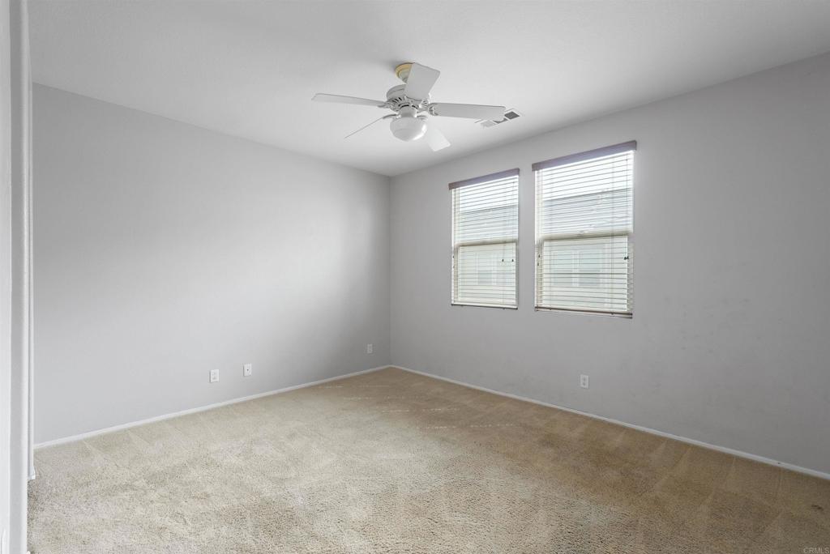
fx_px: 369
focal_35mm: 16
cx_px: 415
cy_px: 277
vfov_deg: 73.8
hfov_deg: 96.7
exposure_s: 1/15
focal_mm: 16
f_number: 5.6
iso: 500
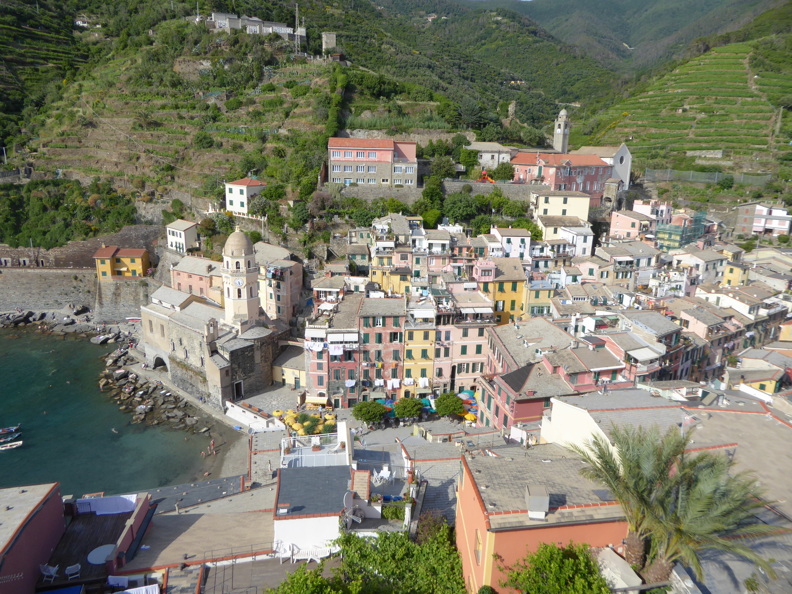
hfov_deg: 71.6
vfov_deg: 56.8
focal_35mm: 24
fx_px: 549
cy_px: 297
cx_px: 396
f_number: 3.3
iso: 80
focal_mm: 4.3
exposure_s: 1/1000
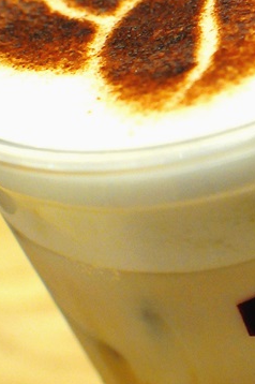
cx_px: 256
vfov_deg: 15.5
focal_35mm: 132
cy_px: 166
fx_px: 1408
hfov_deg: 10.3
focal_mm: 35
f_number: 4.5
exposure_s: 1/60
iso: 1600
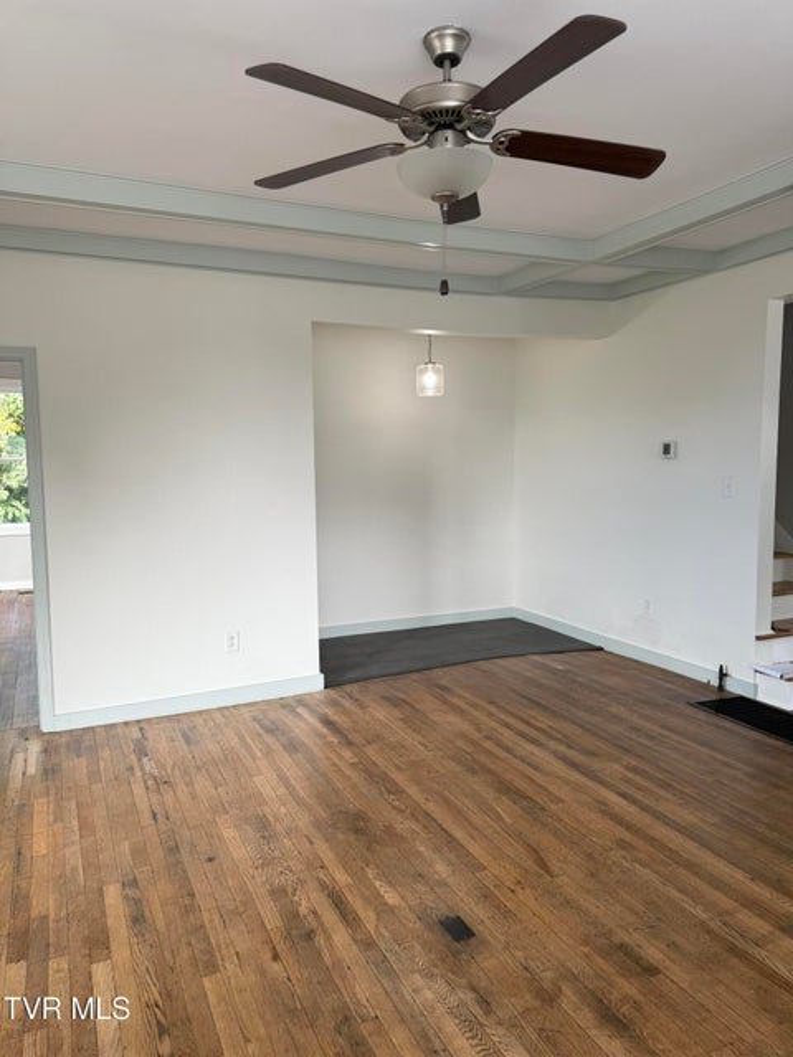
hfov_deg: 56.8
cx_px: 396
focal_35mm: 24
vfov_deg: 71.6
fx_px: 733
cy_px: 528
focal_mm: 6.76
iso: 64
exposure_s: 1/120
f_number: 1.78
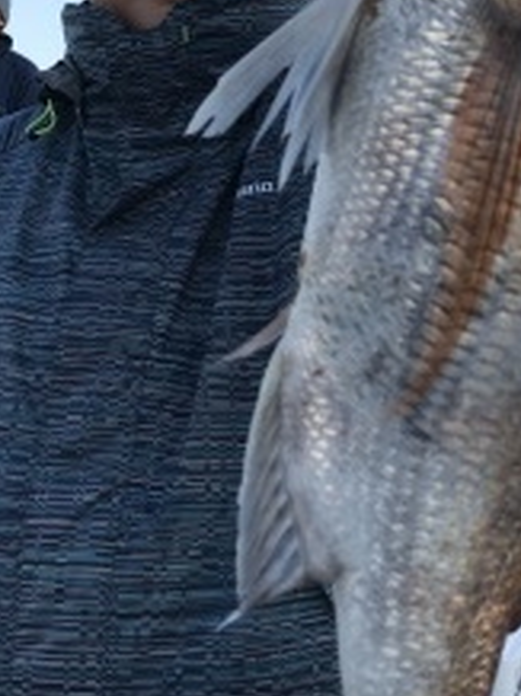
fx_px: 1267
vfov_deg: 30.0
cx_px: 273
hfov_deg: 23.2
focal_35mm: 63
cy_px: 137
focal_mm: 3.99
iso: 20
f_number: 1.8
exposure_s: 1/469
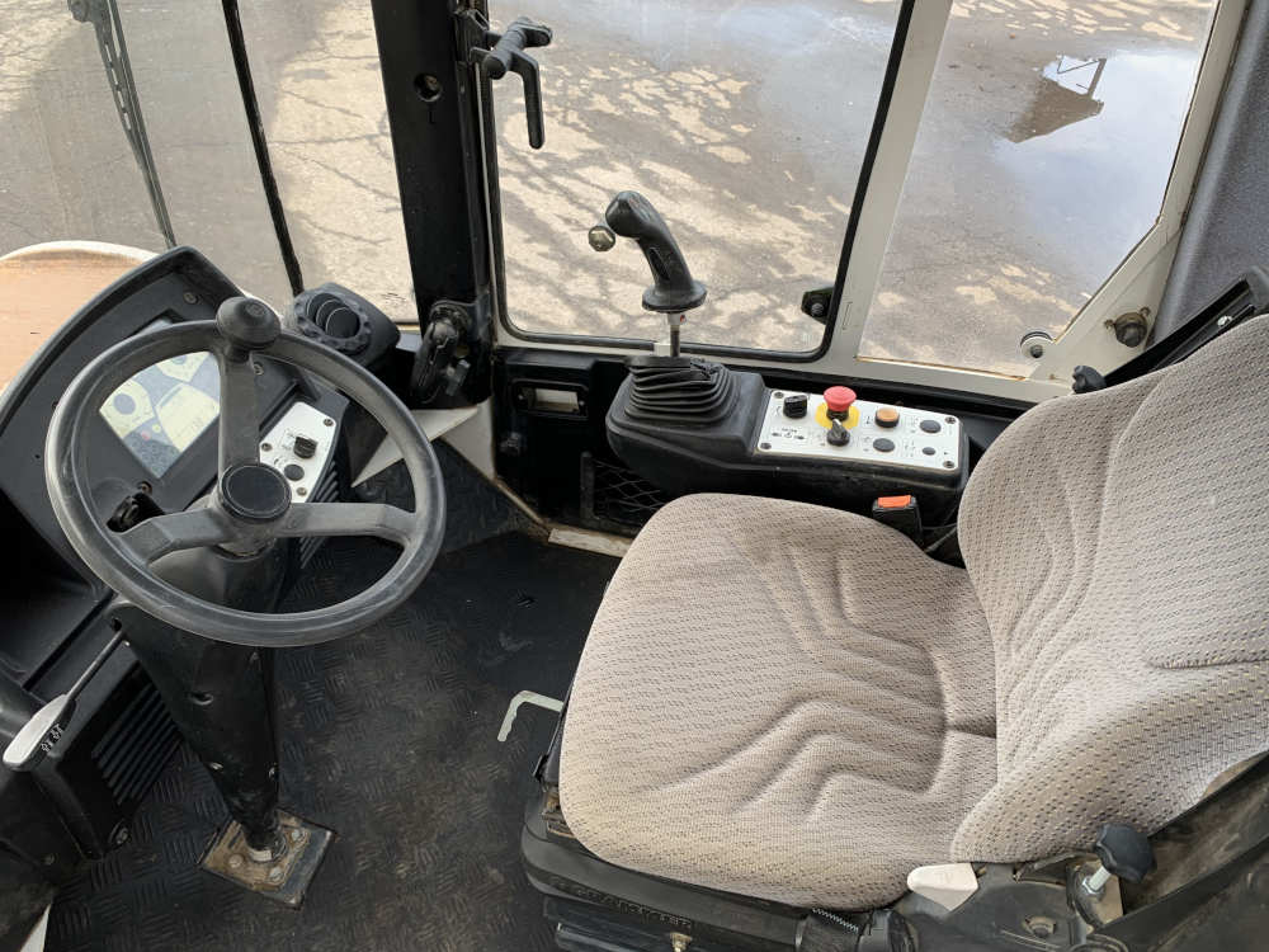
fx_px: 953
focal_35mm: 26
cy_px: 476
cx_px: 634
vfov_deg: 53.1
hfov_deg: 67.3
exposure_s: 1/122
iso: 25
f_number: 1.8
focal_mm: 4.25
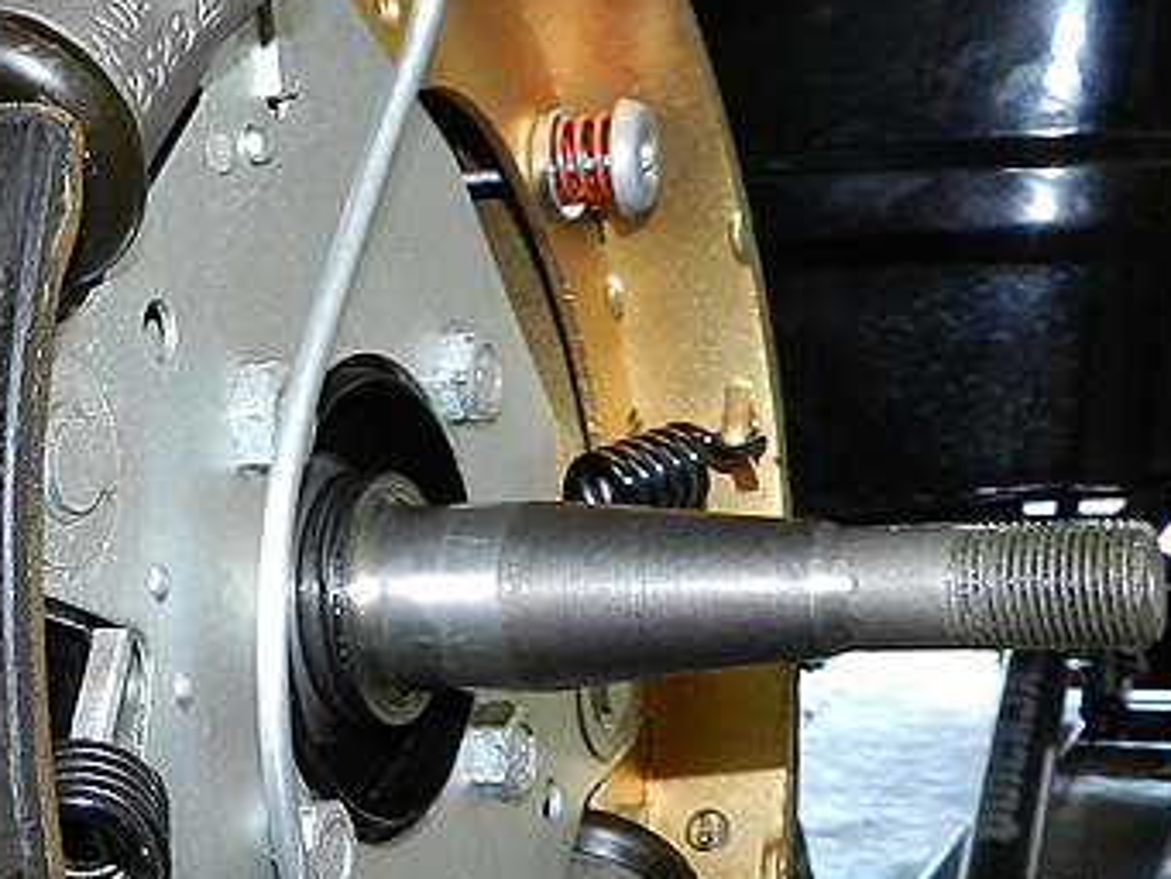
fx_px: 2335
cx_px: 7
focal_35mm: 69
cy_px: 508
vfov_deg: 21.3
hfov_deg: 26.7
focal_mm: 4
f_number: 3.4
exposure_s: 1/30
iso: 200
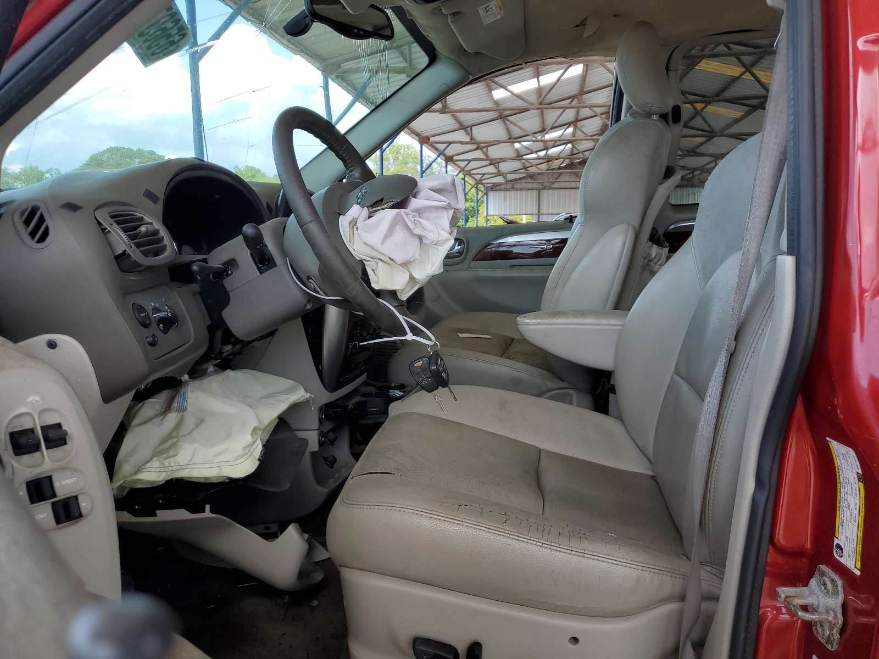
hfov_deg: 67.3
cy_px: 330
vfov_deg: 53.1
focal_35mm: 26
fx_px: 660
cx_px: 440
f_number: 1.5
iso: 50
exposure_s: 1/500
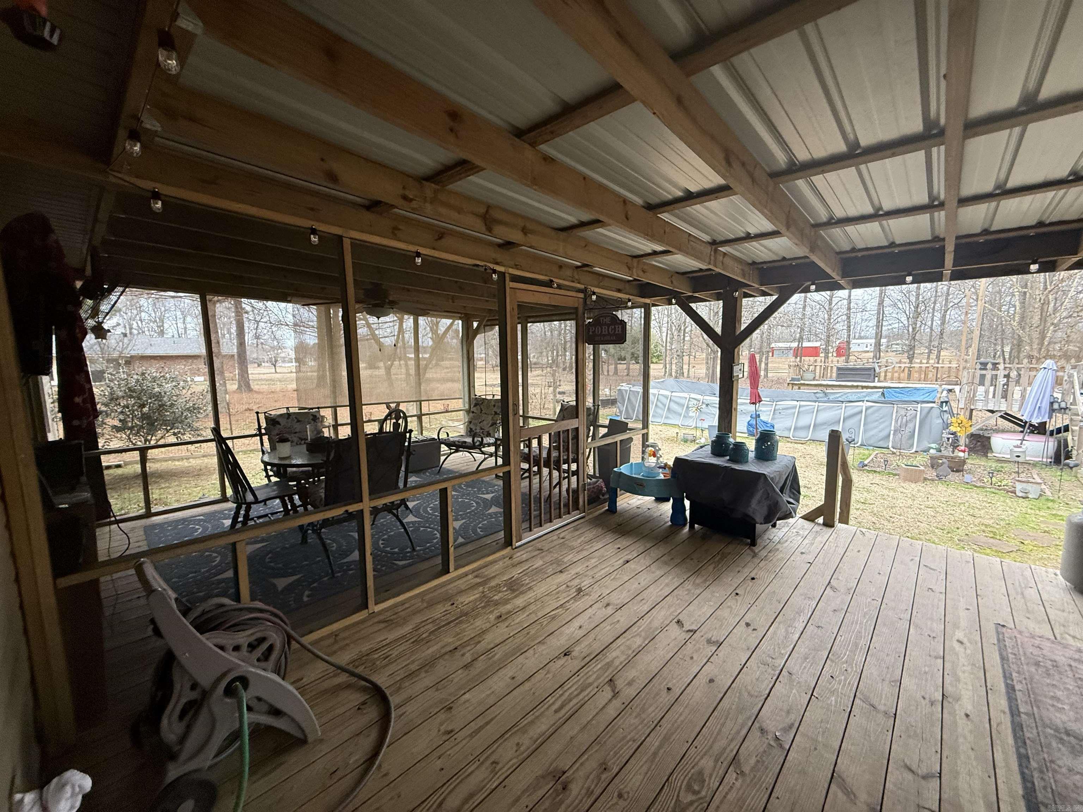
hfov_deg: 102.1
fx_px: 438
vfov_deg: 85.7
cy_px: 406
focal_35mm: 14
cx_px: 542
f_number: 2.2
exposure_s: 1/81
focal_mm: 2.22
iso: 400
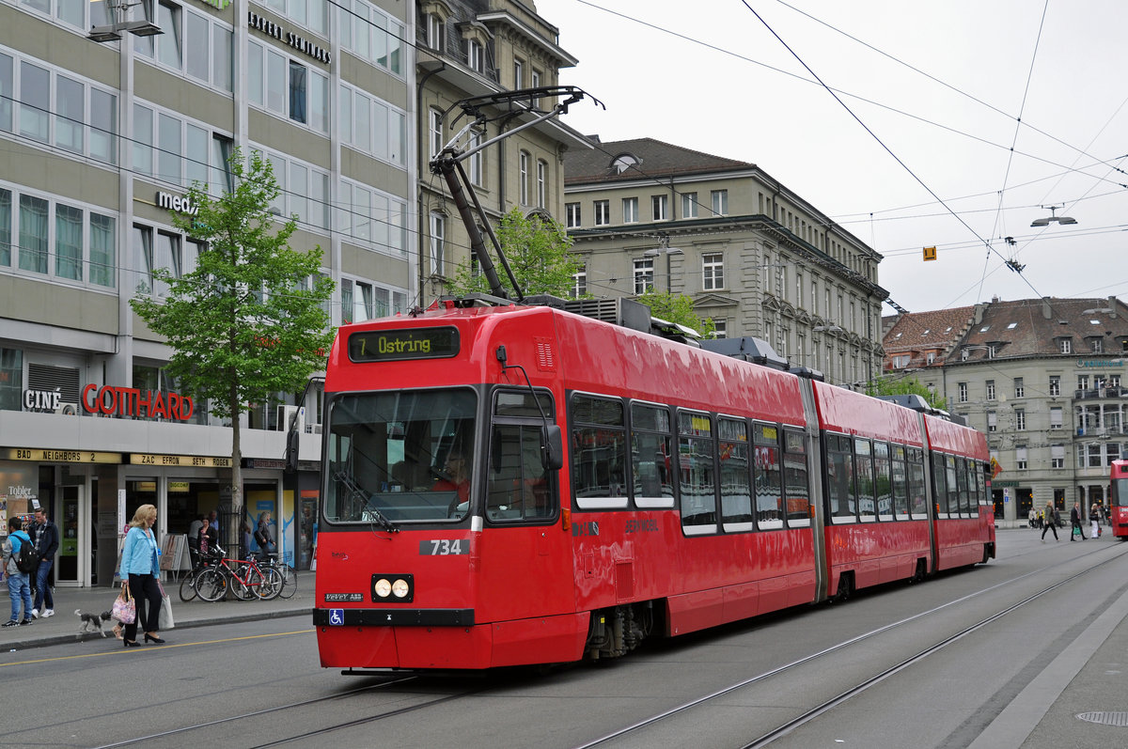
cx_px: 564
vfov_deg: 25.7
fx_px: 1643
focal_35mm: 52
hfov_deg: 37.9
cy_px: 374
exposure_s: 1/800
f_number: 4.5
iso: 320
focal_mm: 35
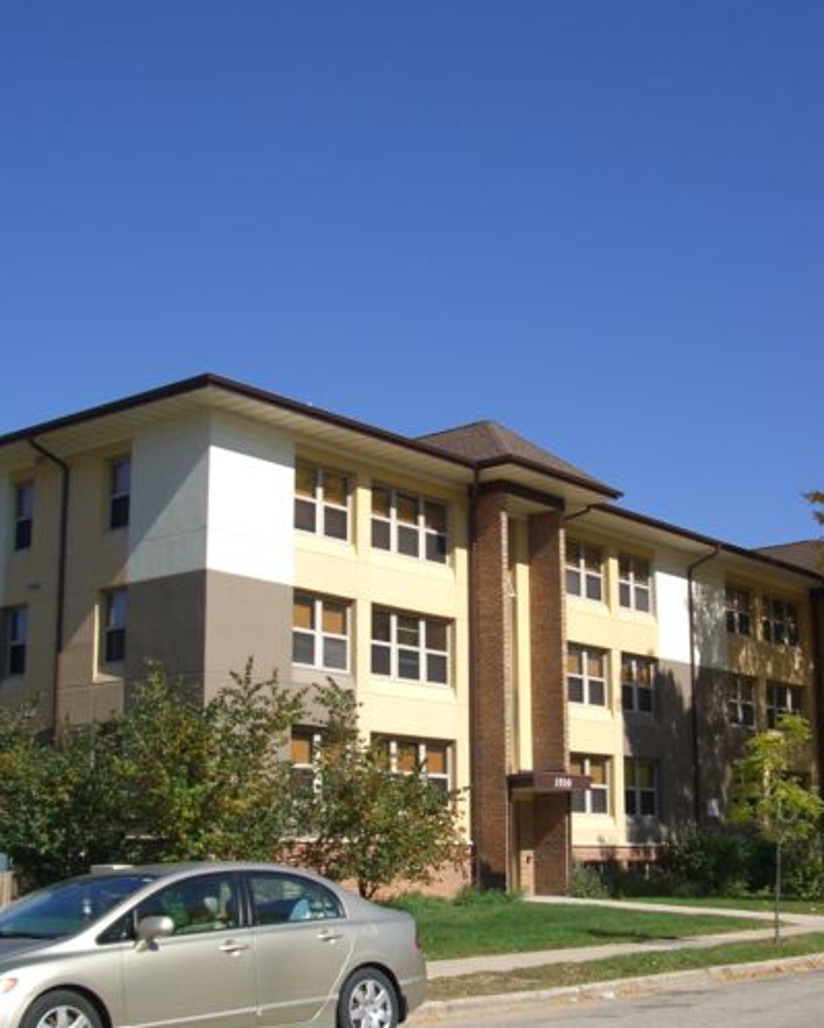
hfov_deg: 29.6
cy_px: 524
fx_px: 1553
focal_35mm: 51
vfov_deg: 36.6
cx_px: 524
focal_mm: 7.9
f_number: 5.6
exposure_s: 1/320
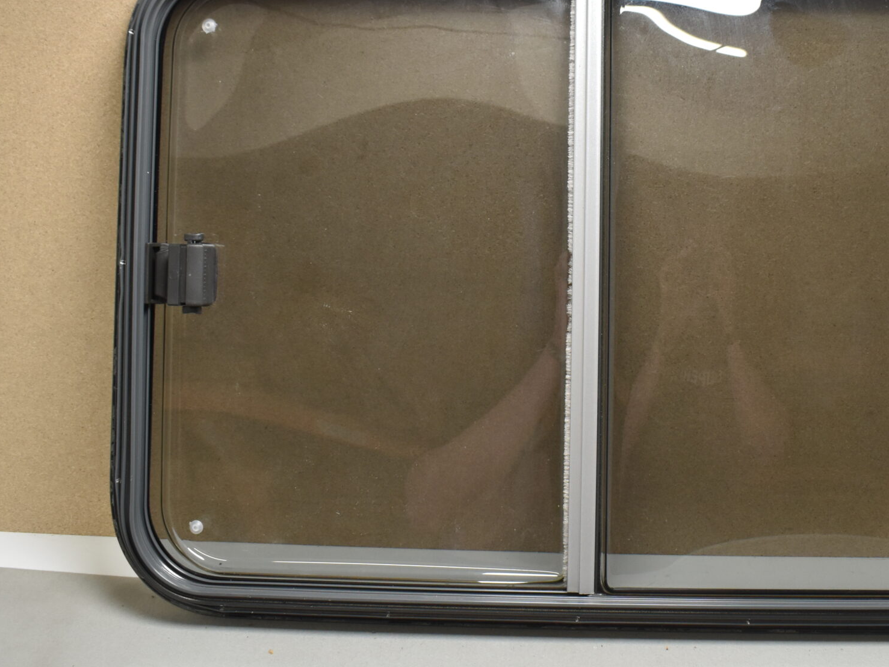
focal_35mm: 45
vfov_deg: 31.8
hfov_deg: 41.7
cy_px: 203
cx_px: 572
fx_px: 1156
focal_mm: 18
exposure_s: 1/60
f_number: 5.6
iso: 560
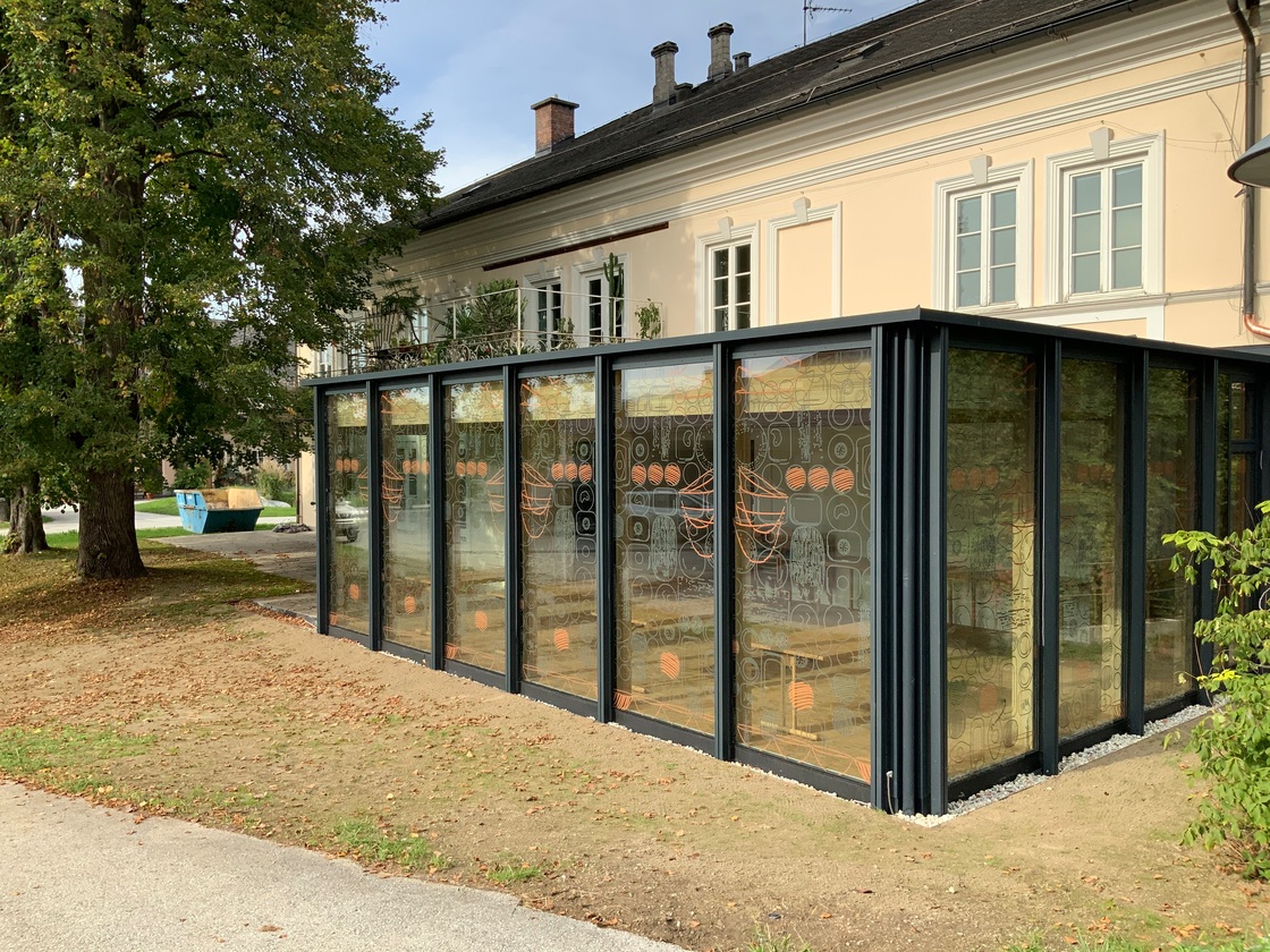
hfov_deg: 61.7
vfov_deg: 48.2
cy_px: 476
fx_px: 1064
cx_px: 635
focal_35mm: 29
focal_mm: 3
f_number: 1.8
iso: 16
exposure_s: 1/912
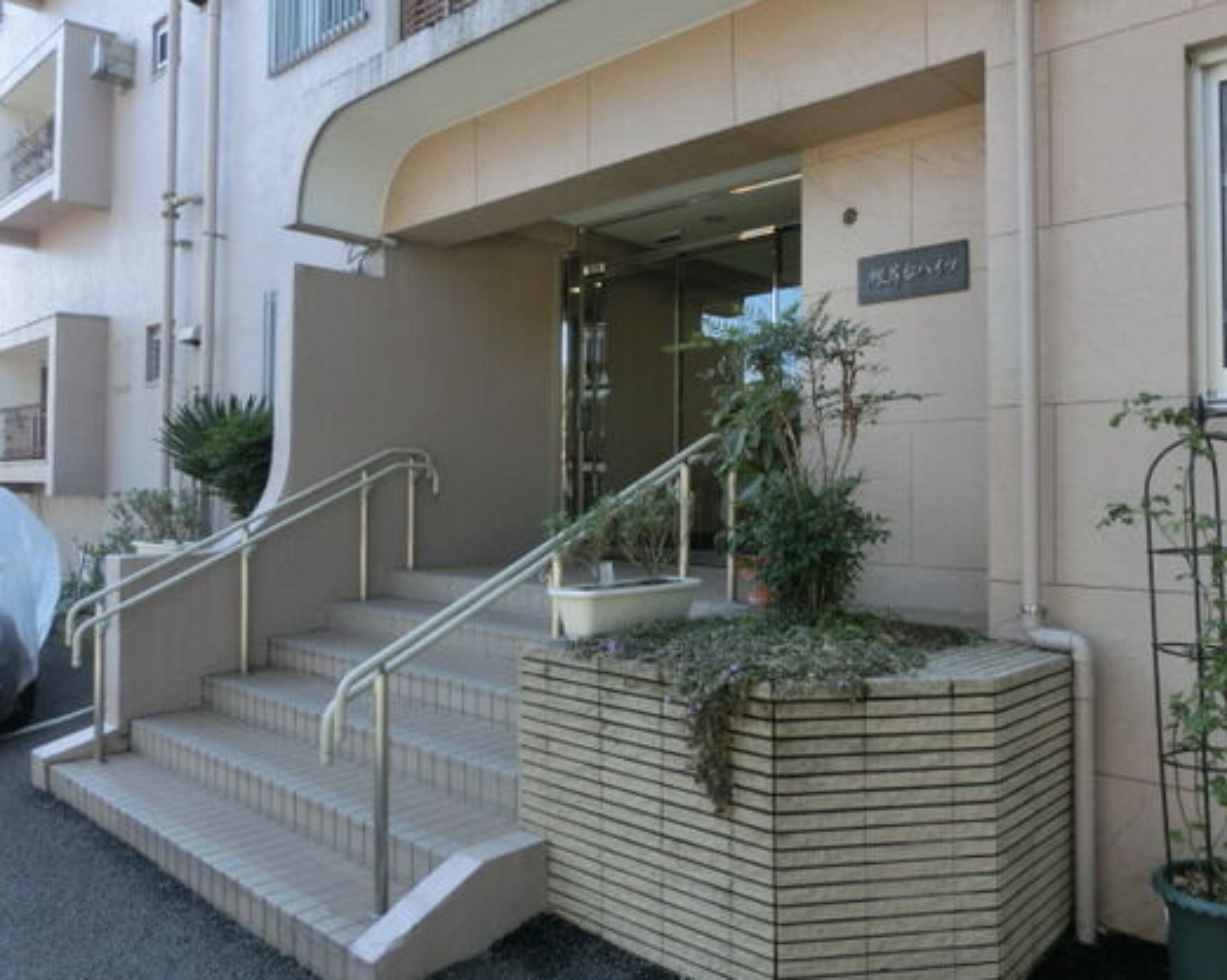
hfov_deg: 64.1
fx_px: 980
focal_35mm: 27
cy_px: 471
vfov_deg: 53.1
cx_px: 645
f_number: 3
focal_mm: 4.24
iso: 80
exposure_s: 1/160
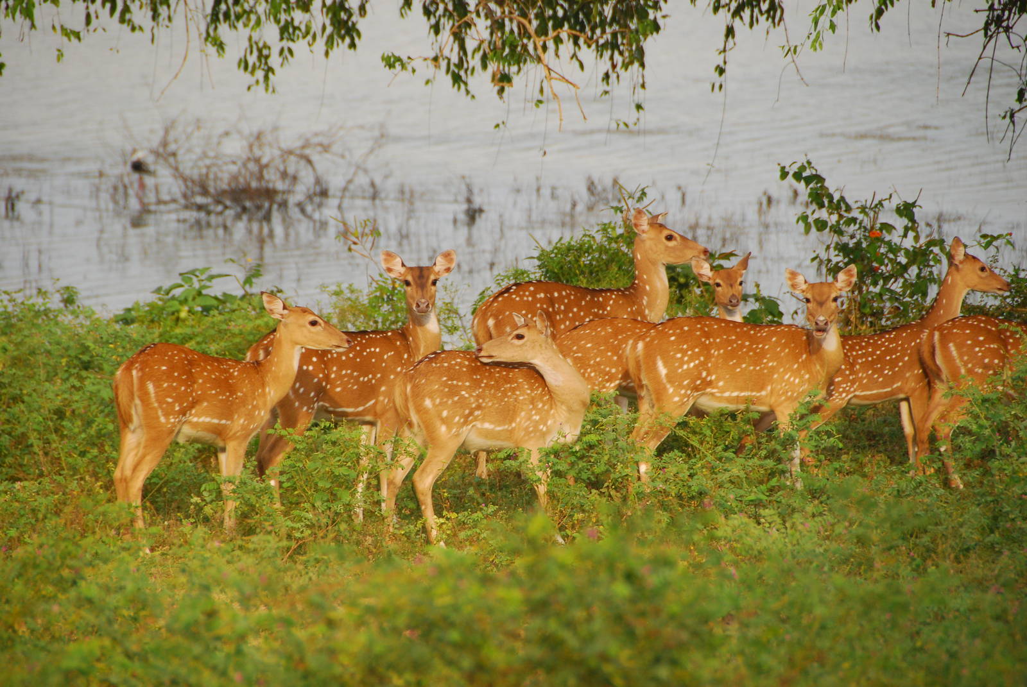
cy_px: 344
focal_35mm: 300
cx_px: 514
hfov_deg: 6.9
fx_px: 8568
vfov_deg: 4.6
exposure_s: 1/500
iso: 400
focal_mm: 200
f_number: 5.6
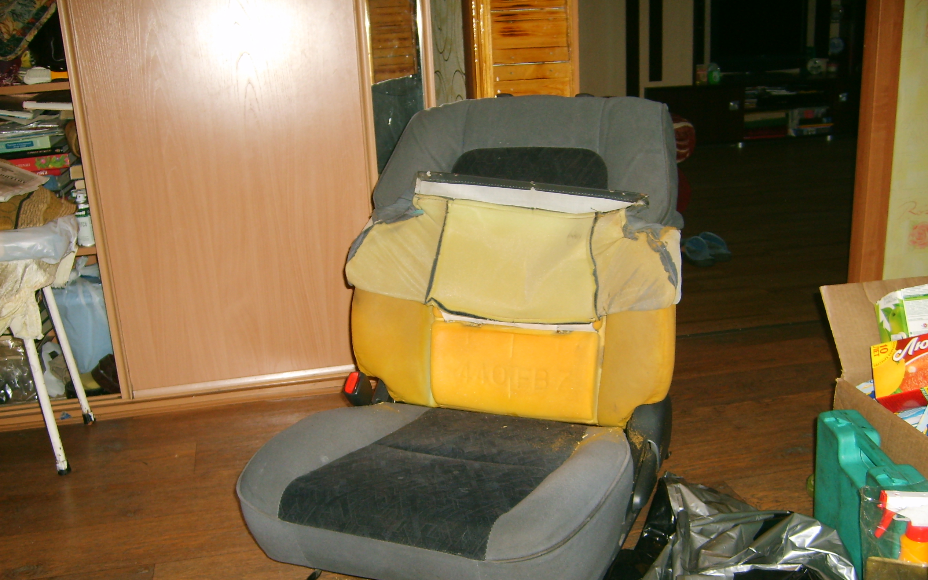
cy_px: 350
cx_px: 473
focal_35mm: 38
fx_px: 961
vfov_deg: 33.5
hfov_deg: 51.5
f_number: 2.8
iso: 104
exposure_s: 1/30
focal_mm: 5.8
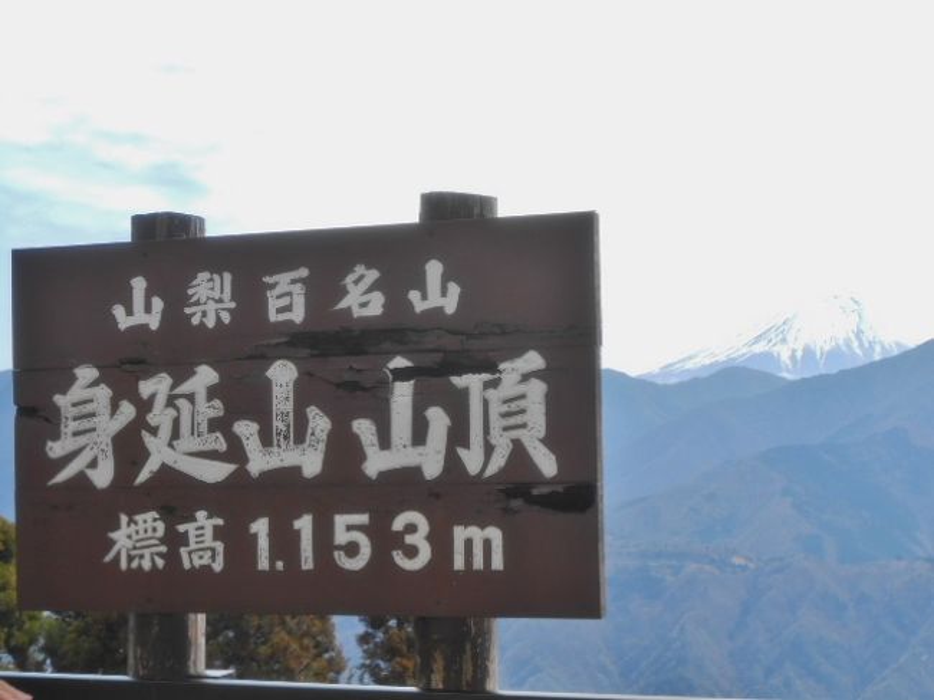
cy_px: 350
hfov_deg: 30.7
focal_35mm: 63
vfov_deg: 23.3
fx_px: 1699
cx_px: 467
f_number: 5.6
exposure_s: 1/200
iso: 80
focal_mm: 11.3
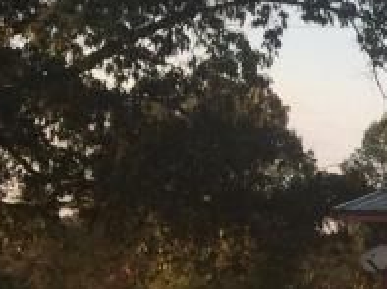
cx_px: 943
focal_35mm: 151
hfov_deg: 11.0
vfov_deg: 9.7
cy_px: 269
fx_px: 1685
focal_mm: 4.15
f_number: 2.2
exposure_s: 1/441
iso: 32
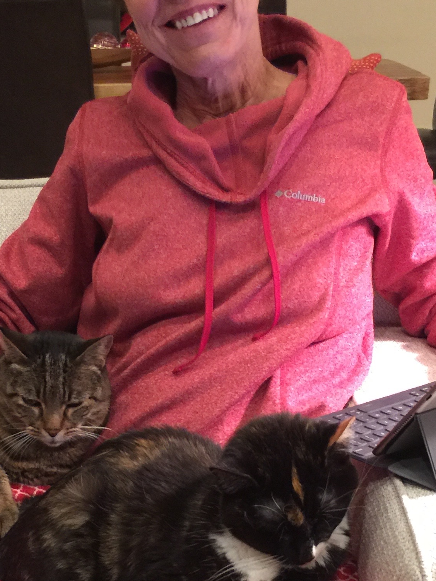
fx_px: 1058
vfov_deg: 30.5
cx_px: 199
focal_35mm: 63
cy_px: 395
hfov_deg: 23.3
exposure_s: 1/4
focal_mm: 4.15
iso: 100
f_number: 2.2
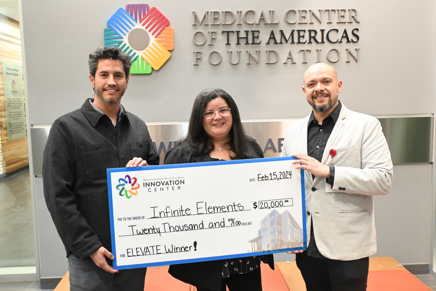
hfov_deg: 55.1
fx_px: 418
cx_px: 218
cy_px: 146
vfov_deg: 38.4
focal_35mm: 34
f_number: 4.2
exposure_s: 1/100
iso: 3200
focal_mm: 23
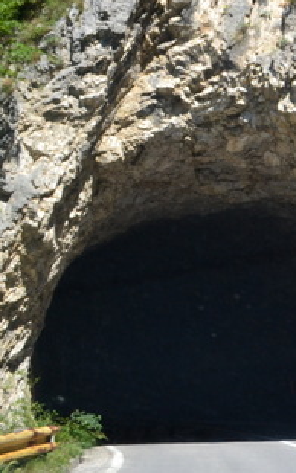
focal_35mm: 79
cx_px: 560
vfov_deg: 25.8
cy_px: 117
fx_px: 1019
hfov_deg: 14.3
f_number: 10
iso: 400
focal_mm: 20
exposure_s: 1/200
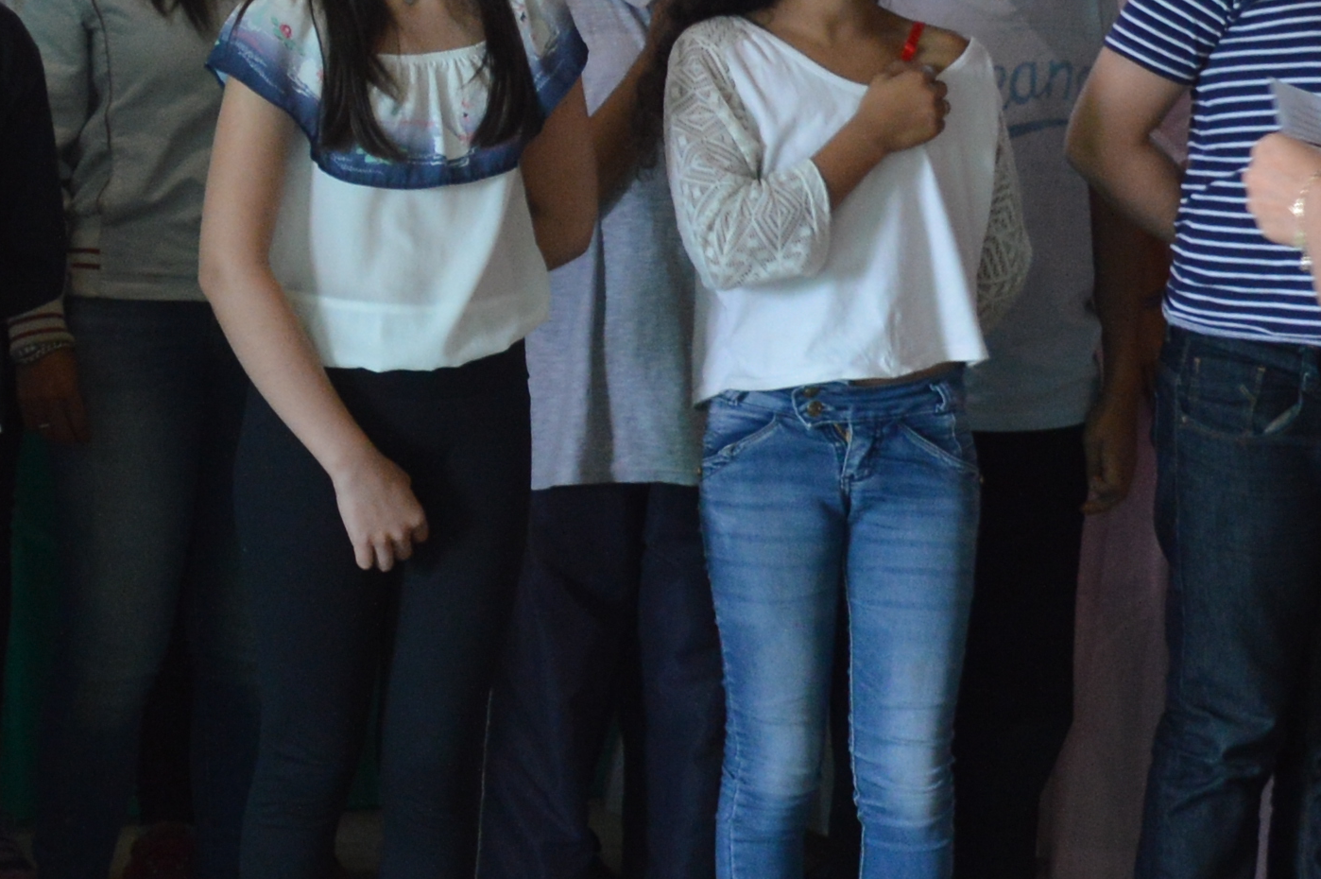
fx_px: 5207
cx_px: 111
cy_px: 161
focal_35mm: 142
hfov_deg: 14.3
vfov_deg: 9.6
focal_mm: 22
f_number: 3.8
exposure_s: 1/30
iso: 400
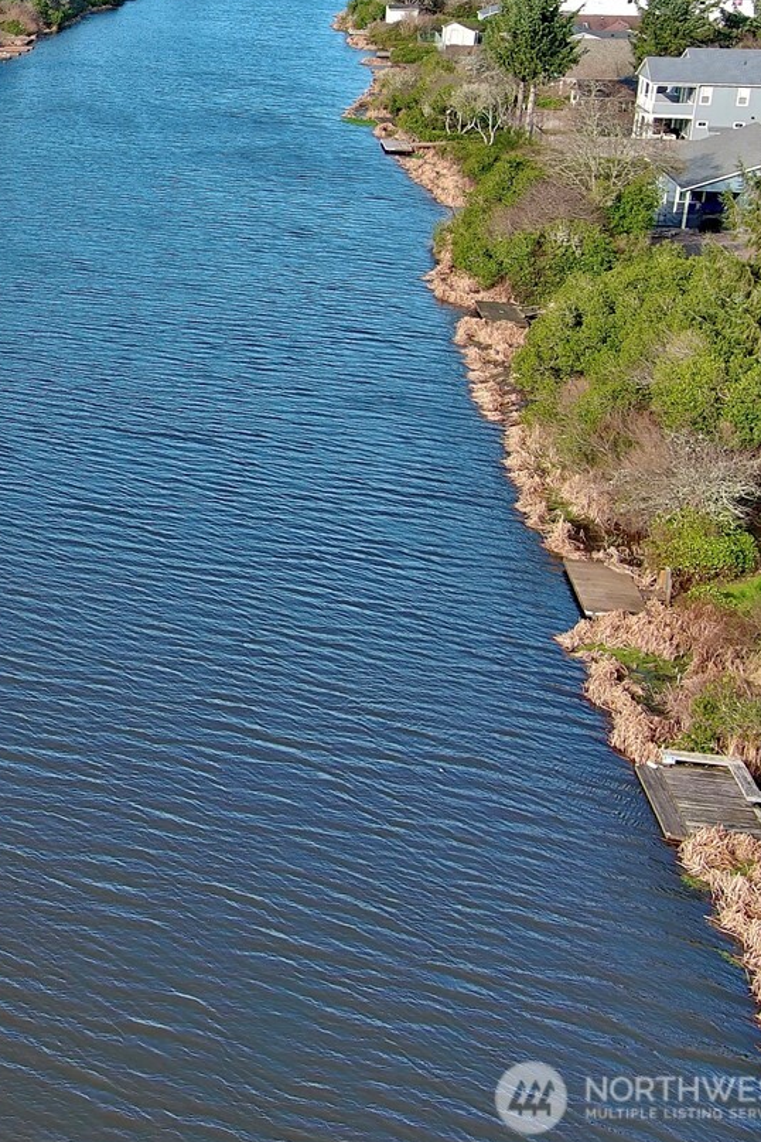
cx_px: -360
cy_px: 352
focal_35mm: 61
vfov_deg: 32.5
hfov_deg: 19.6
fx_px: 1934
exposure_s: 1/633
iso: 100
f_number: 2.8
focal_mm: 10.57
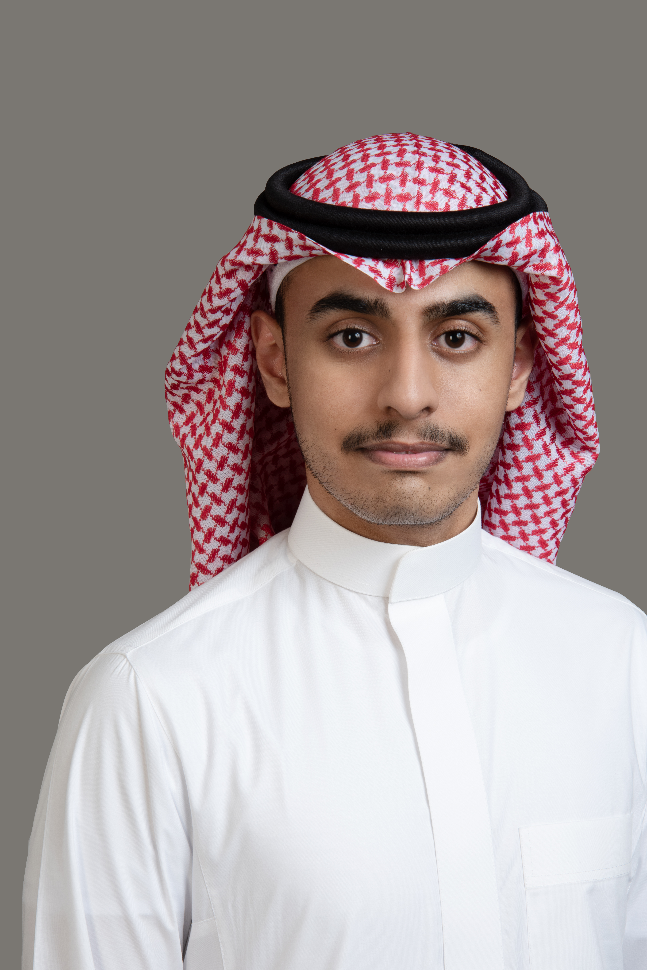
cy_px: 550
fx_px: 2667
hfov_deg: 13.8
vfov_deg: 20.6
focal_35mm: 99
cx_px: 374
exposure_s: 1/125
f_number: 13
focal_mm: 85
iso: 100
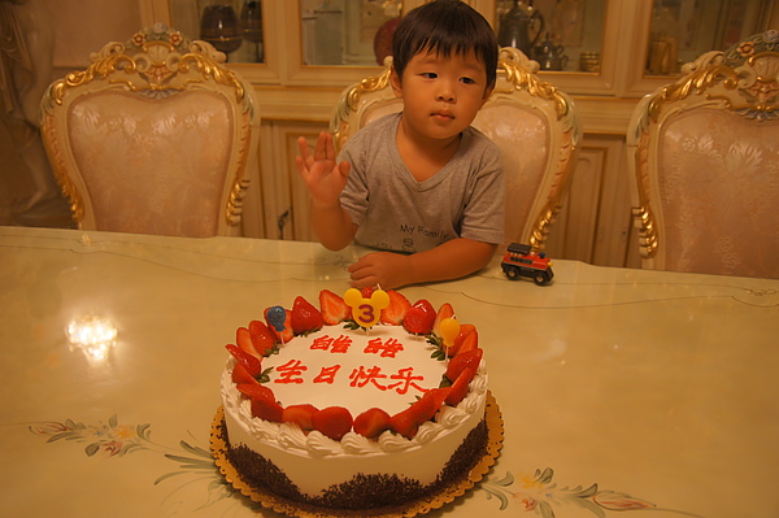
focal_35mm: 30
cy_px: 259
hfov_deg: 62.0
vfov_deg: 43.5
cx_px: 390
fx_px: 649
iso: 320
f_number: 3.5
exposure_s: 1/40
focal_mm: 20
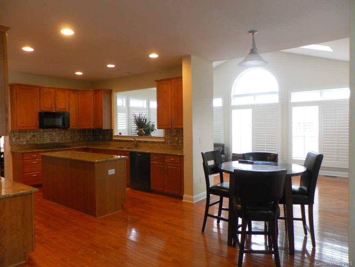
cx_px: 178
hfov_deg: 67.3
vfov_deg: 53.1
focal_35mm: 26
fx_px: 267
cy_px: 134
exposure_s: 1/20
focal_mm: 4.6
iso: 200
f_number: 2.8
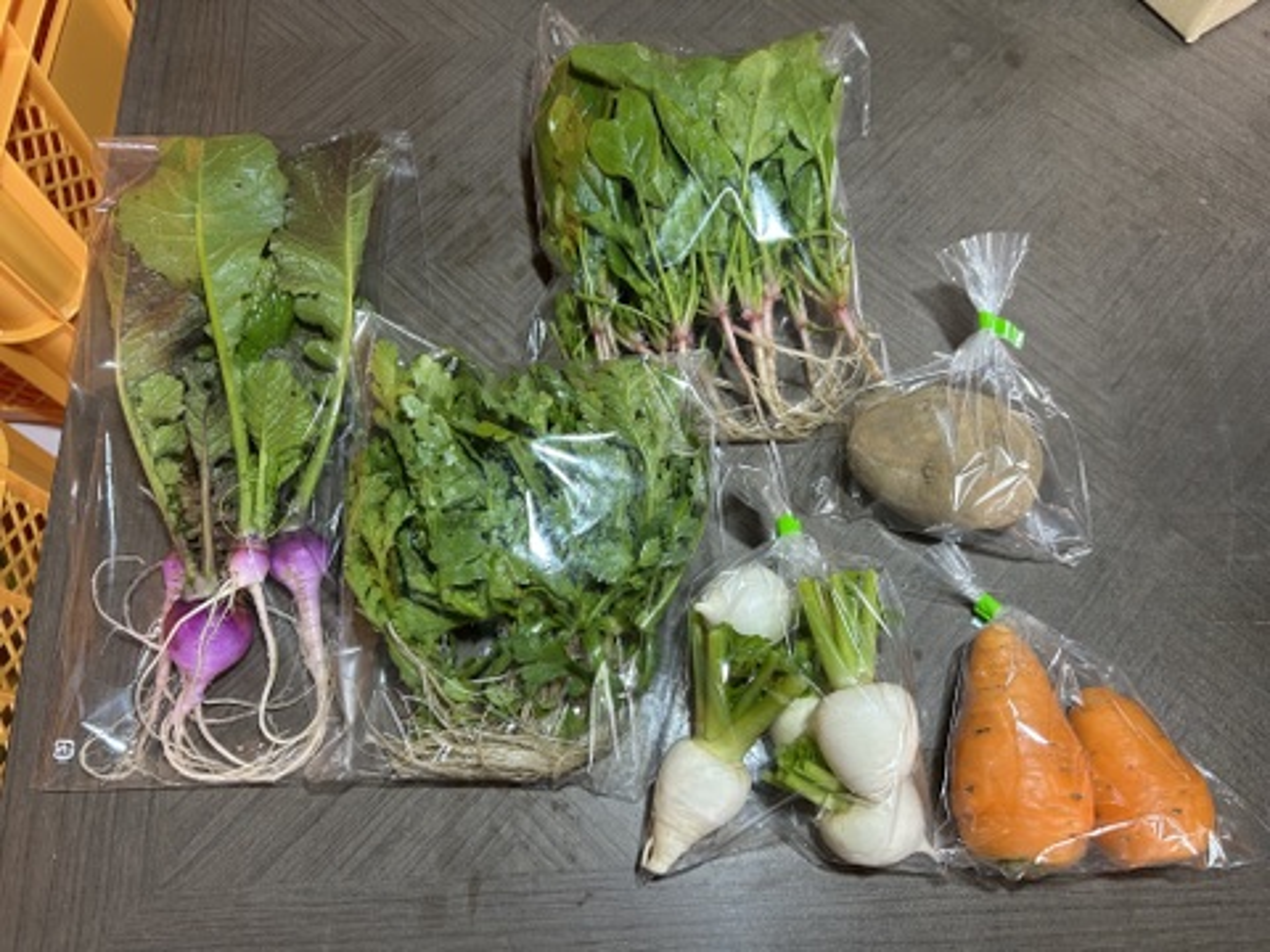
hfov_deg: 67.3
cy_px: 476
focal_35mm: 26
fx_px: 954
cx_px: 635
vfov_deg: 53.1
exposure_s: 1/50
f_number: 1.5
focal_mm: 5.7
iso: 160
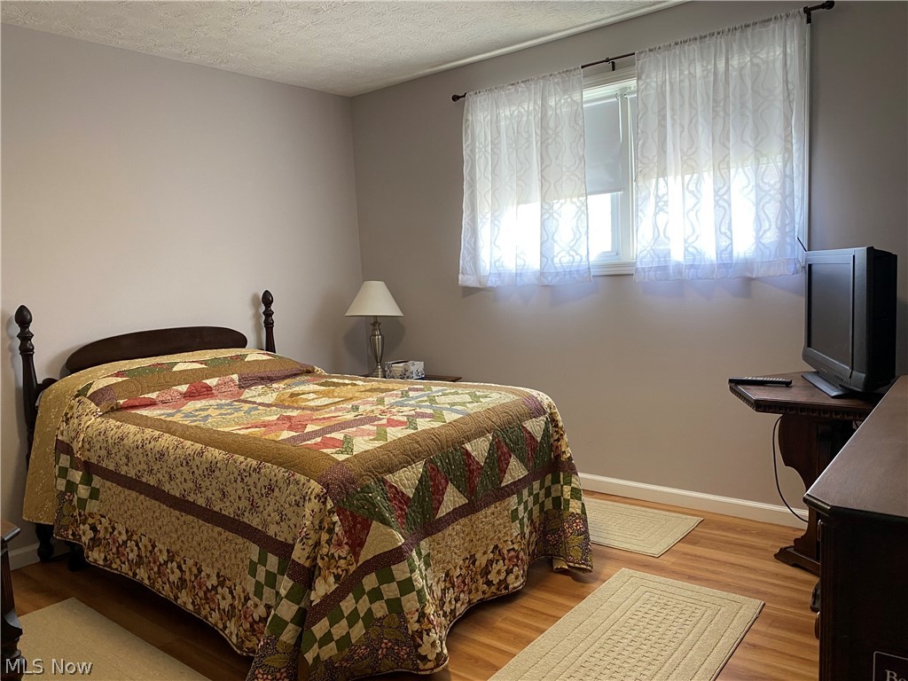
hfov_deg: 67.3
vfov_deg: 53.1
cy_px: 340
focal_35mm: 26
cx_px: 454
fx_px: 682
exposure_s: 1/60
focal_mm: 4.25
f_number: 1.8
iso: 100
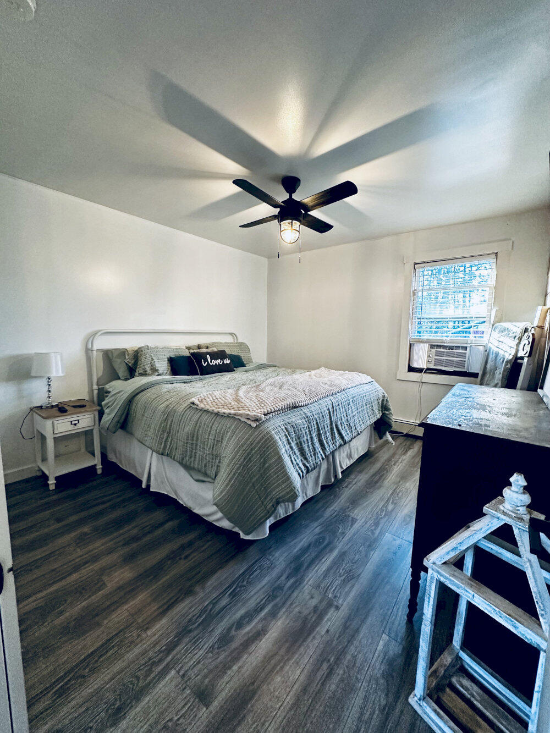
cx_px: 275
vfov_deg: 102.1
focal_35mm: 14
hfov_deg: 85.7
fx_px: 297
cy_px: 366
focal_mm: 2.22
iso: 400
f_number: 2.2
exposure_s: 1/60
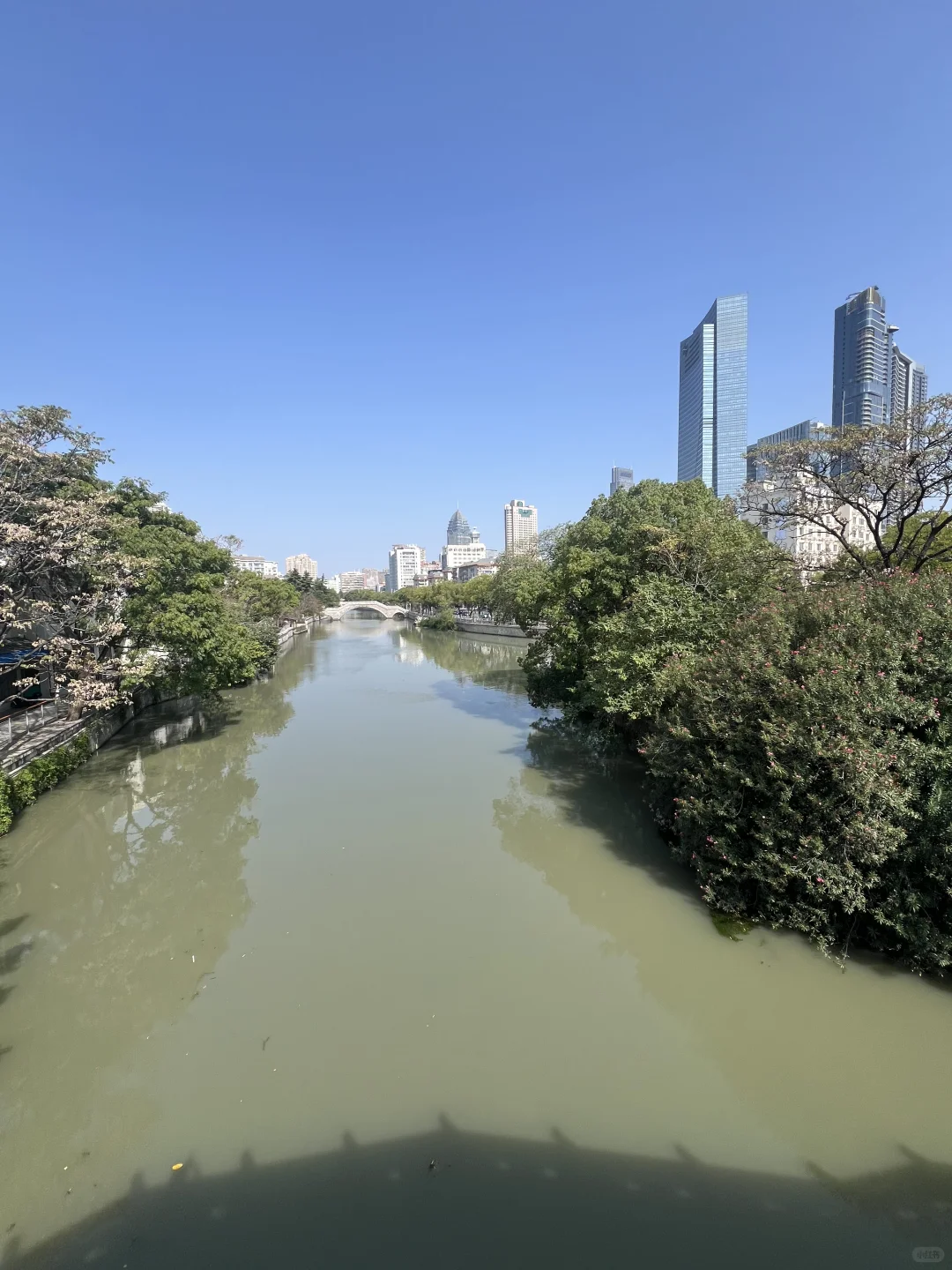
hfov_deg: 89.9
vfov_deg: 106.2
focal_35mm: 13
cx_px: 476
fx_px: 477
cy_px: 635
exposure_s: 1/1531
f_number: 1.8
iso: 32
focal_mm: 1.57
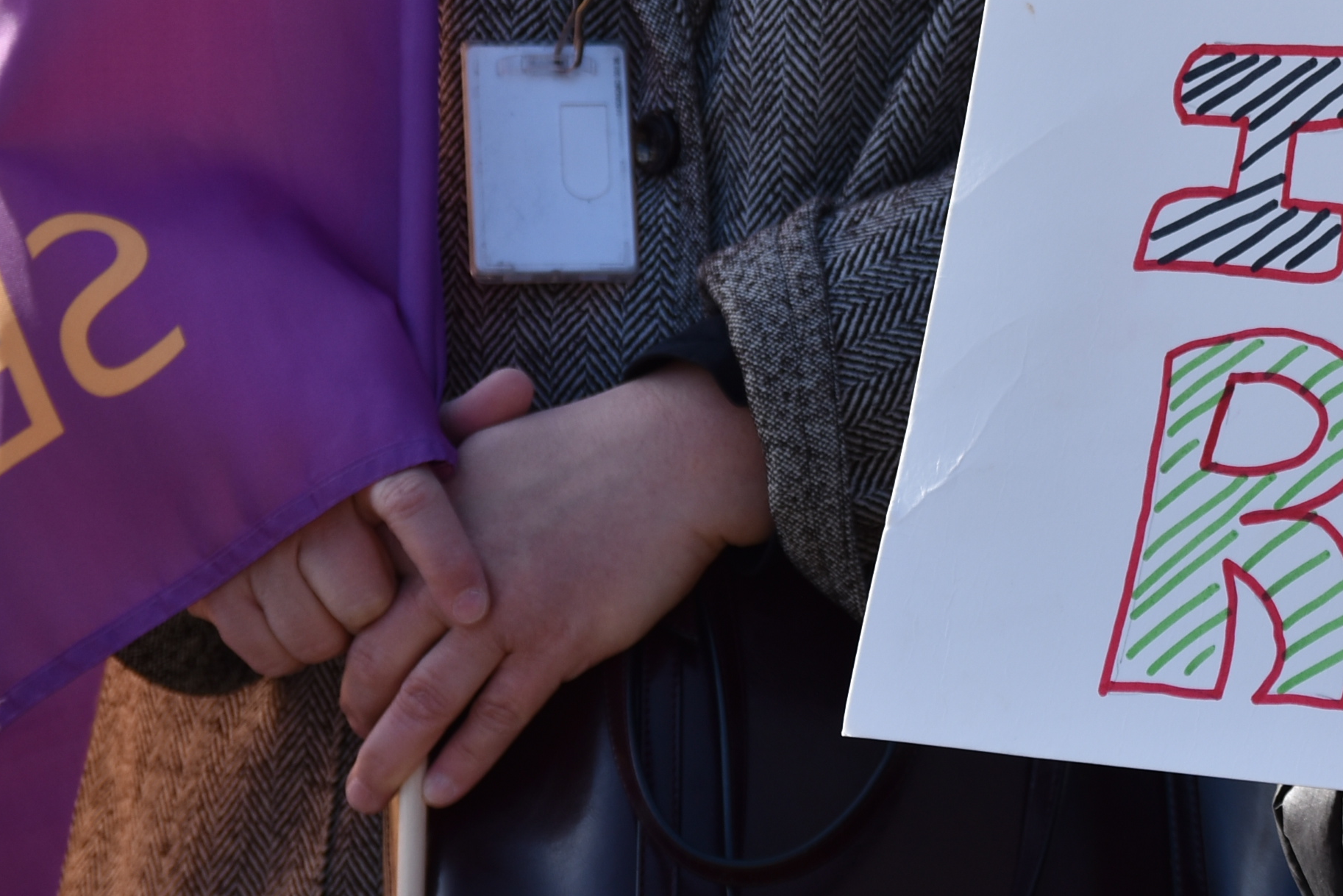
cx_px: 1537
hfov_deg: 5.7
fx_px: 13506
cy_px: -65
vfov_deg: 3.8
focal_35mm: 362
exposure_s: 1/500
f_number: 4.5
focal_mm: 98
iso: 100
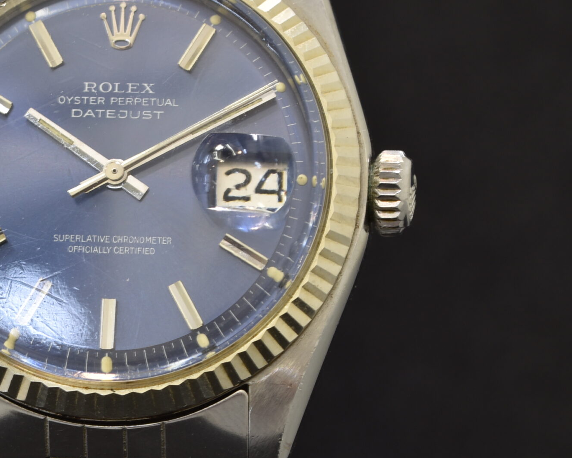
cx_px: 62
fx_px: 4148
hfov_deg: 7.9
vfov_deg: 6.3
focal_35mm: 245
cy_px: 186
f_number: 11
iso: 100
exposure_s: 1/2.5
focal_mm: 90
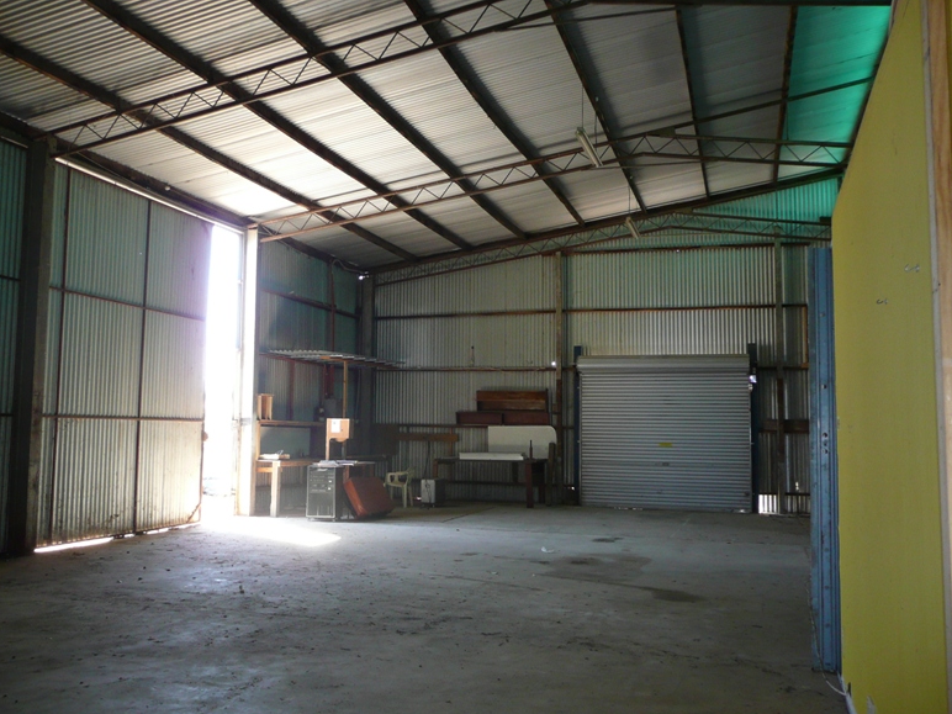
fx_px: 798
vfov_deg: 48.2
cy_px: 369
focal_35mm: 29
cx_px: 462
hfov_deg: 61.6
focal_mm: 4.6
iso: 160
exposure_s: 1/30
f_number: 3.3
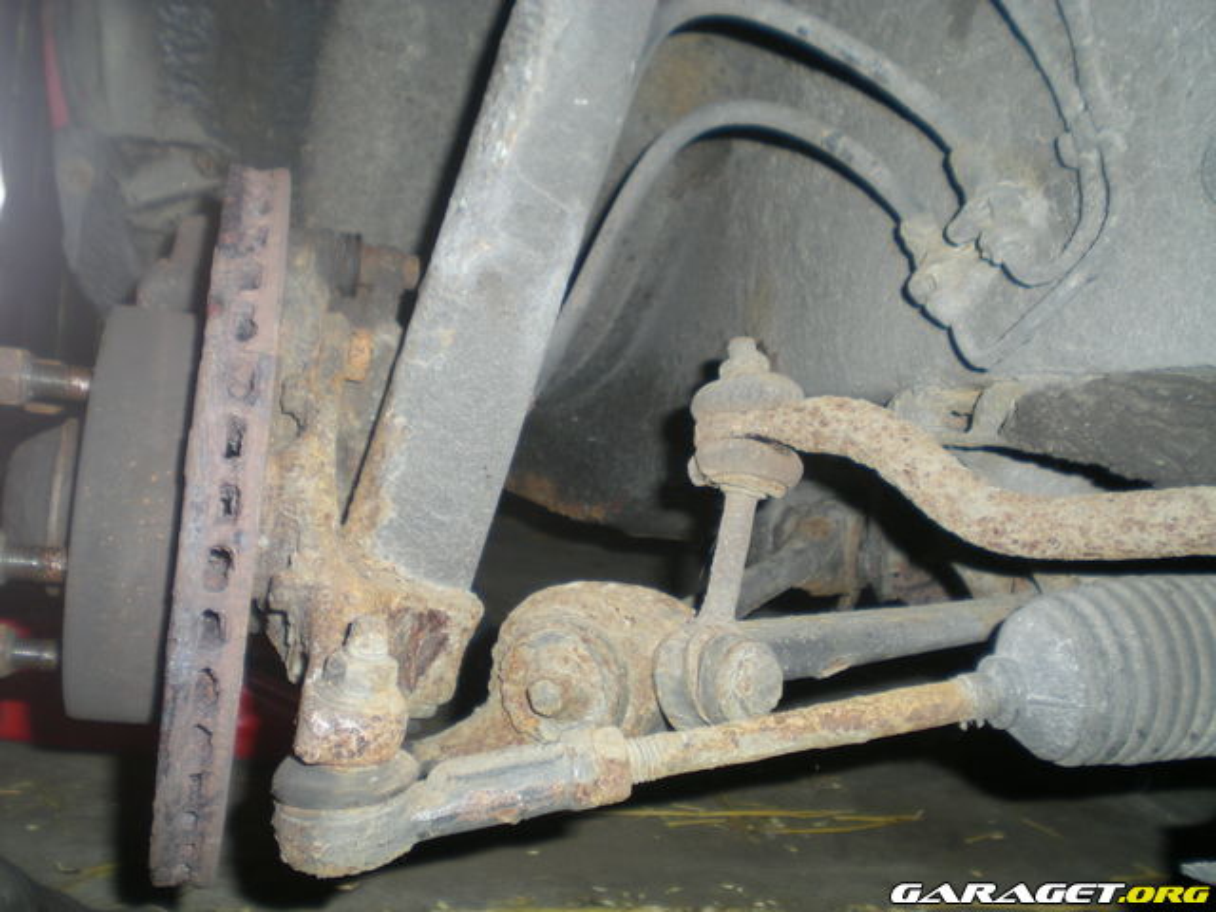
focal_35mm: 38
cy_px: 456
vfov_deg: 37.7
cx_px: 608
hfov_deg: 49.0
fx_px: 1335
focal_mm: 6.3
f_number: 3.1
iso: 50
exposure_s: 1/60
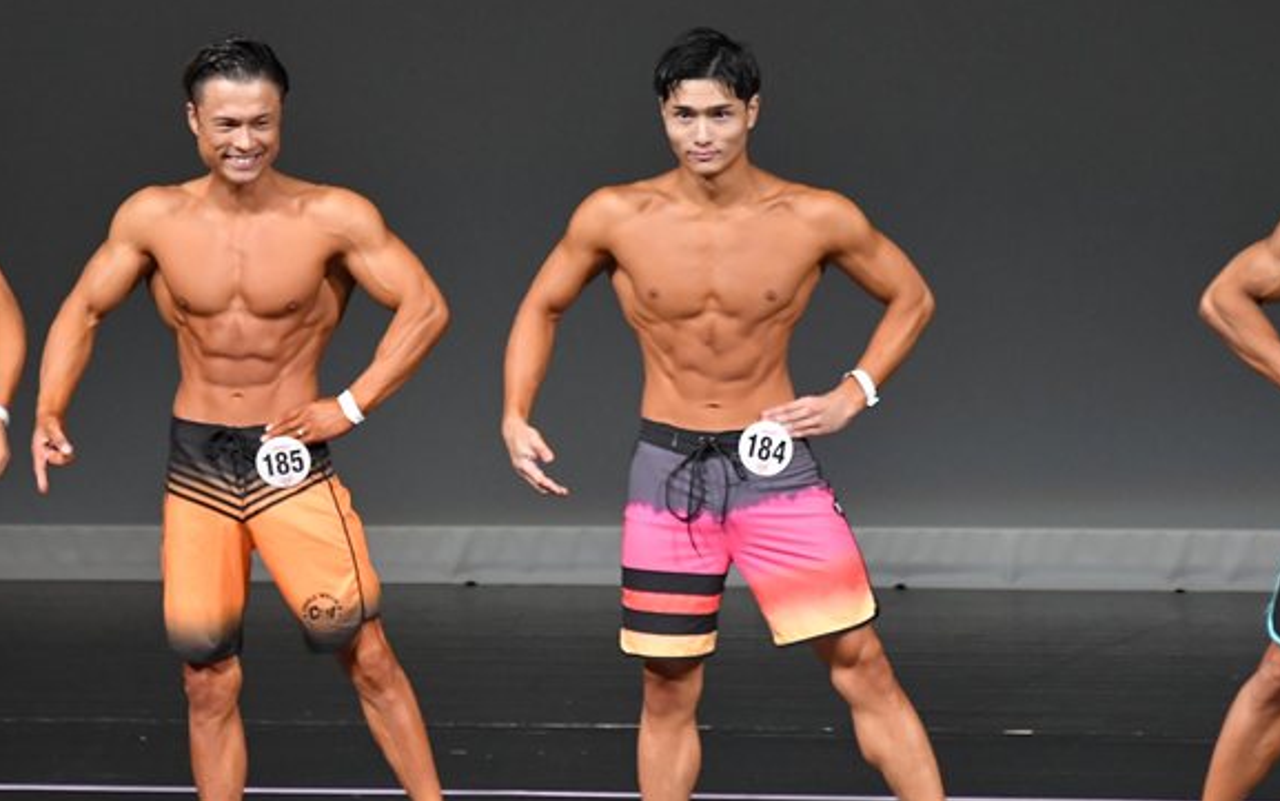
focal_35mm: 431
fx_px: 15039
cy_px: 493
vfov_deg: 3.1
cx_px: 482
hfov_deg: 4.9
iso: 4000
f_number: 5.6
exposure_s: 1/400
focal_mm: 210
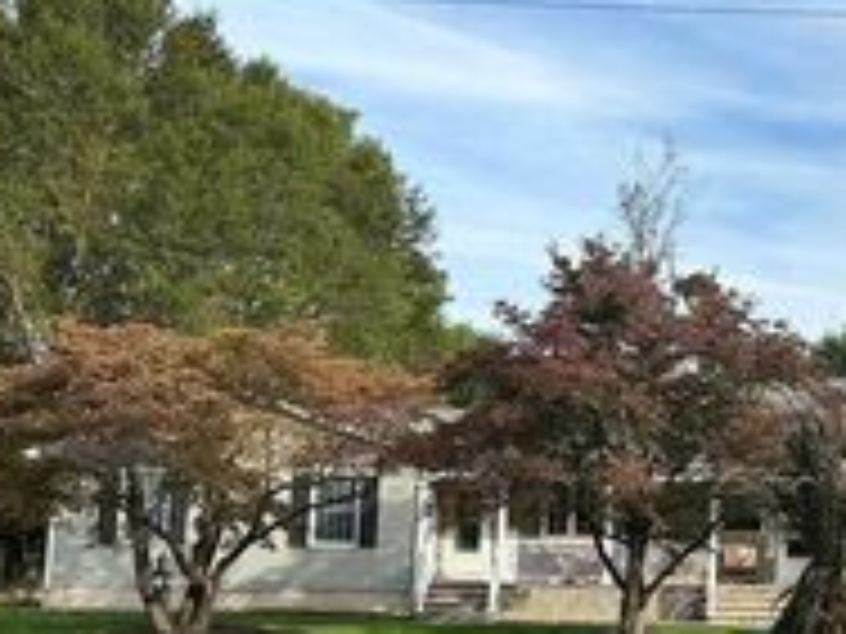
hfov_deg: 28.4
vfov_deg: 22.9
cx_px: 842
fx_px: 1564
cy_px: 389
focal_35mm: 64
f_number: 1.78
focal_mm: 6.86
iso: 80
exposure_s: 1/2882
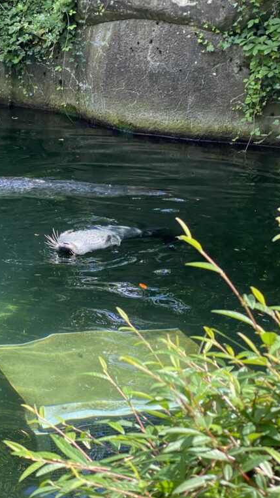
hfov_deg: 15.4
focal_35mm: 76
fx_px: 1003
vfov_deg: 27.9
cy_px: 250
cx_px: -50
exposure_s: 1/216
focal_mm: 6
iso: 20
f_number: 2
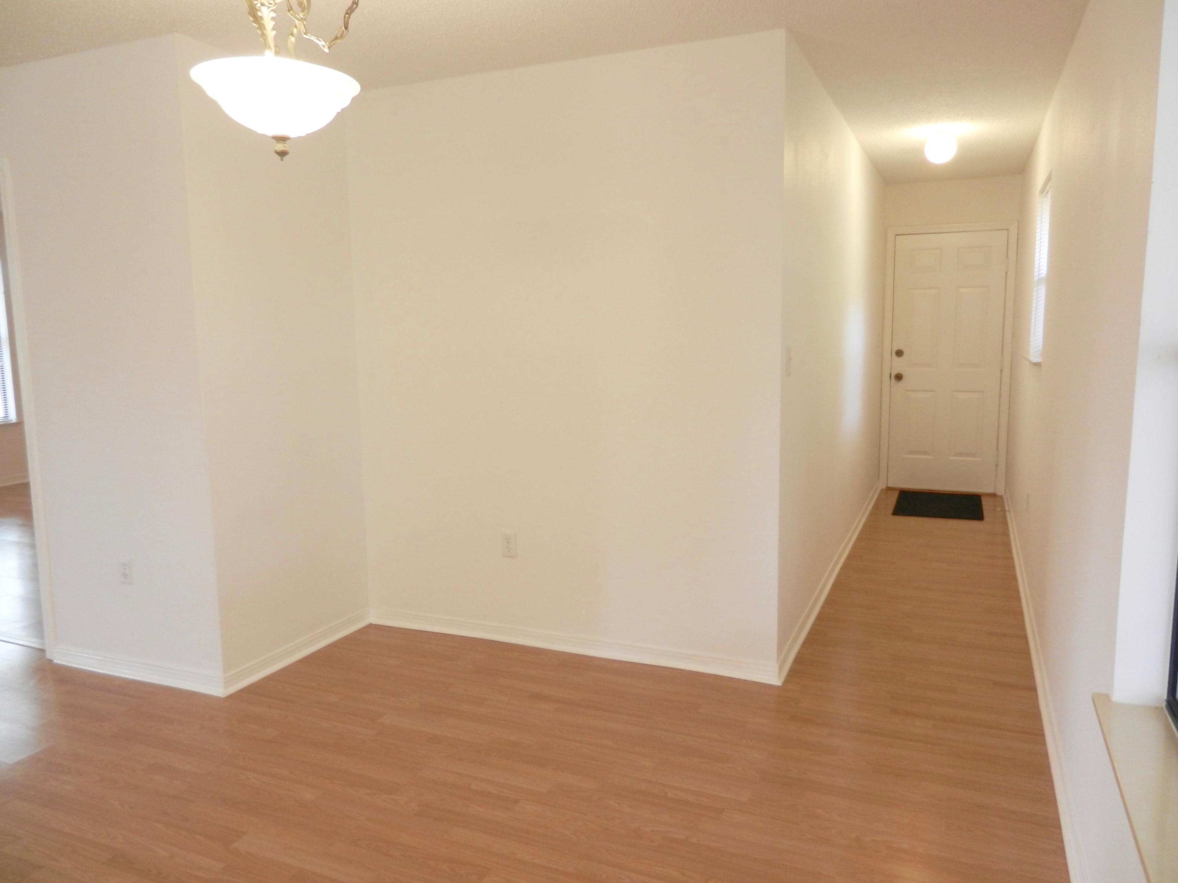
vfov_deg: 54.9
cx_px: 589
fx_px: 851
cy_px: 442
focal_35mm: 25
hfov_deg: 69.4
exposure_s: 1/30
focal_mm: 4.5
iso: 160
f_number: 3.5
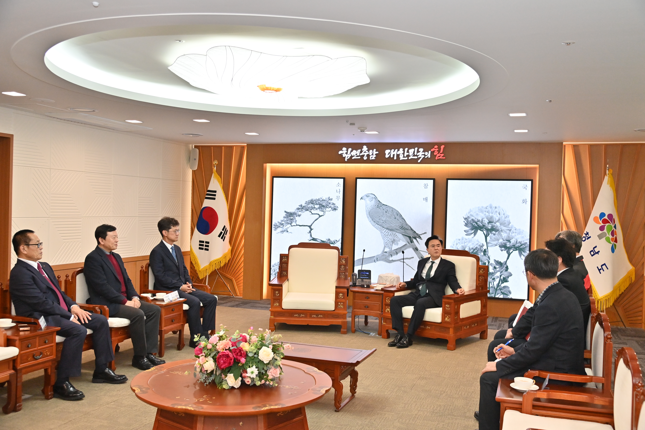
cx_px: 322
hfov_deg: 55.8
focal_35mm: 34
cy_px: 215
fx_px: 609
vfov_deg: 38.9
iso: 2000
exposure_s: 1/250
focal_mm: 34
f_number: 5
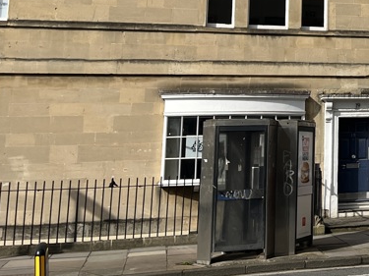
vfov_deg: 20.1
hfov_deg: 24.0
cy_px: 1
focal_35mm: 71
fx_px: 757
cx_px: 481
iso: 50
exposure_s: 1/5076
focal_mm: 5.1
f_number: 1.6
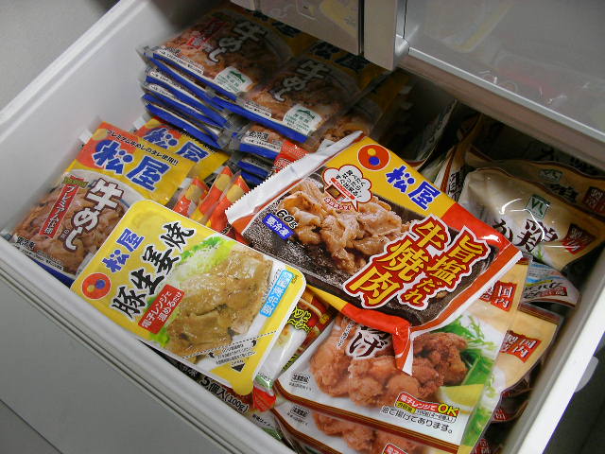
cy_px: 227
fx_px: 664
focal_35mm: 38
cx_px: 302
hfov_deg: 49.0
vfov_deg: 37.7
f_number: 3.5
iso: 100
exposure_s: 1/12.8
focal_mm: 5.8
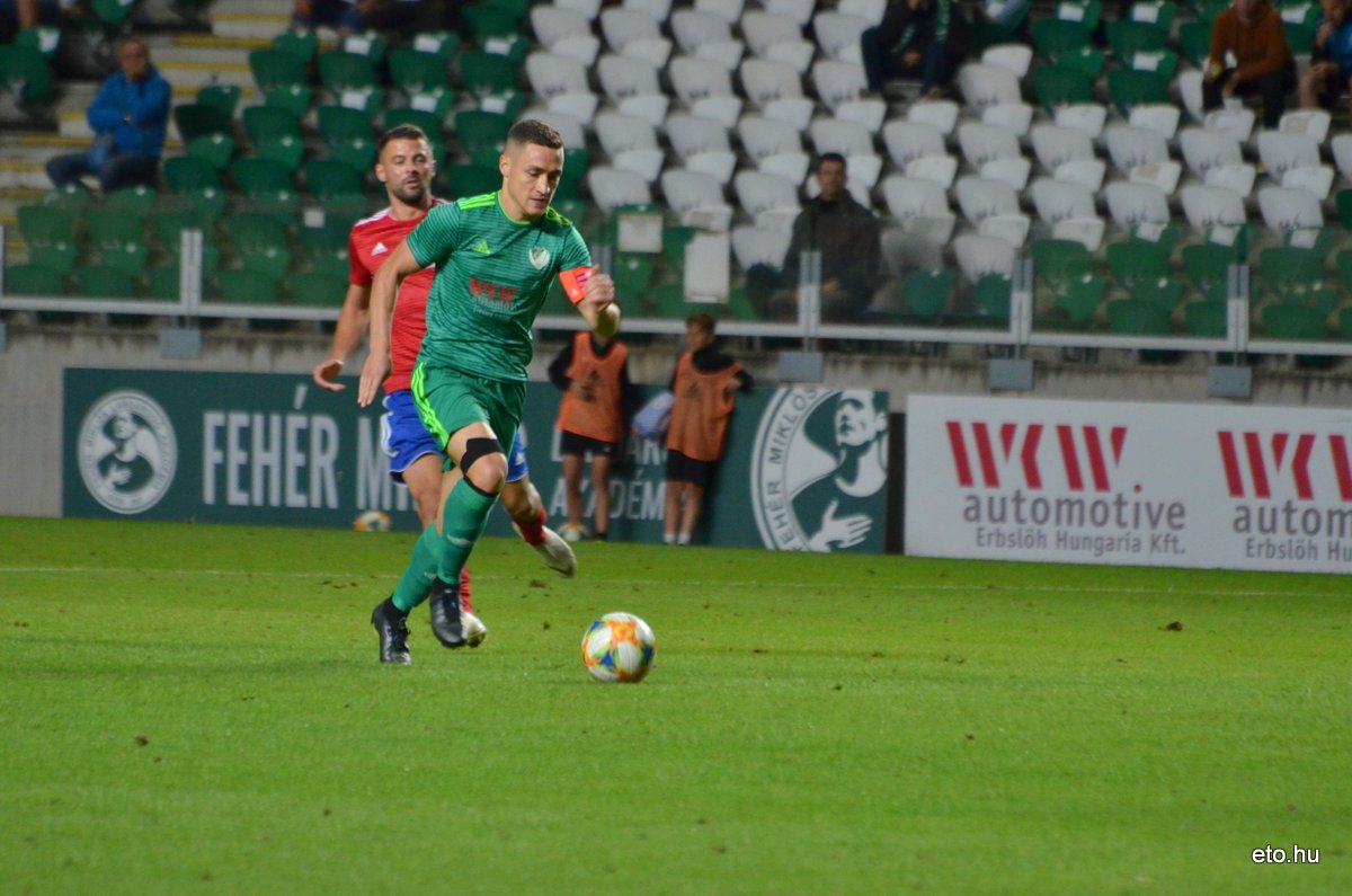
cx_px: 676
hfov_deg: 4.6
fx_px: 16866
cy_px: 448
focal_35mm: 450
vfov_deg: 3.0
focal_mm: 300
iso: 1600
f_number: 5.6
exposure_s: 1/320
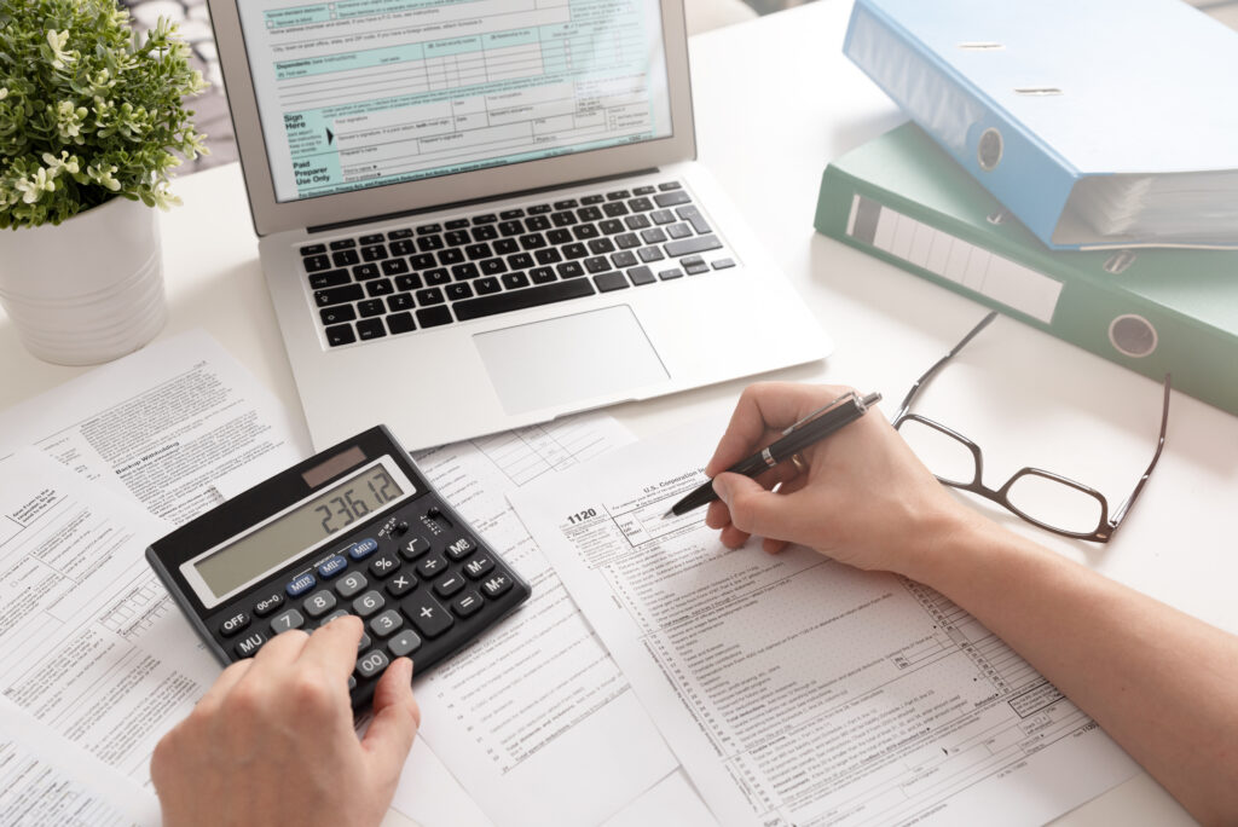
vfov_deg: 35.1
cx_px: 619
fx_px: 1307
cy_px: 414
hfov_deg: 50.7
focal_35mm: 38
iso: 200
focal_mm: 38
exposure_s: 1/100
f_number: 6.3
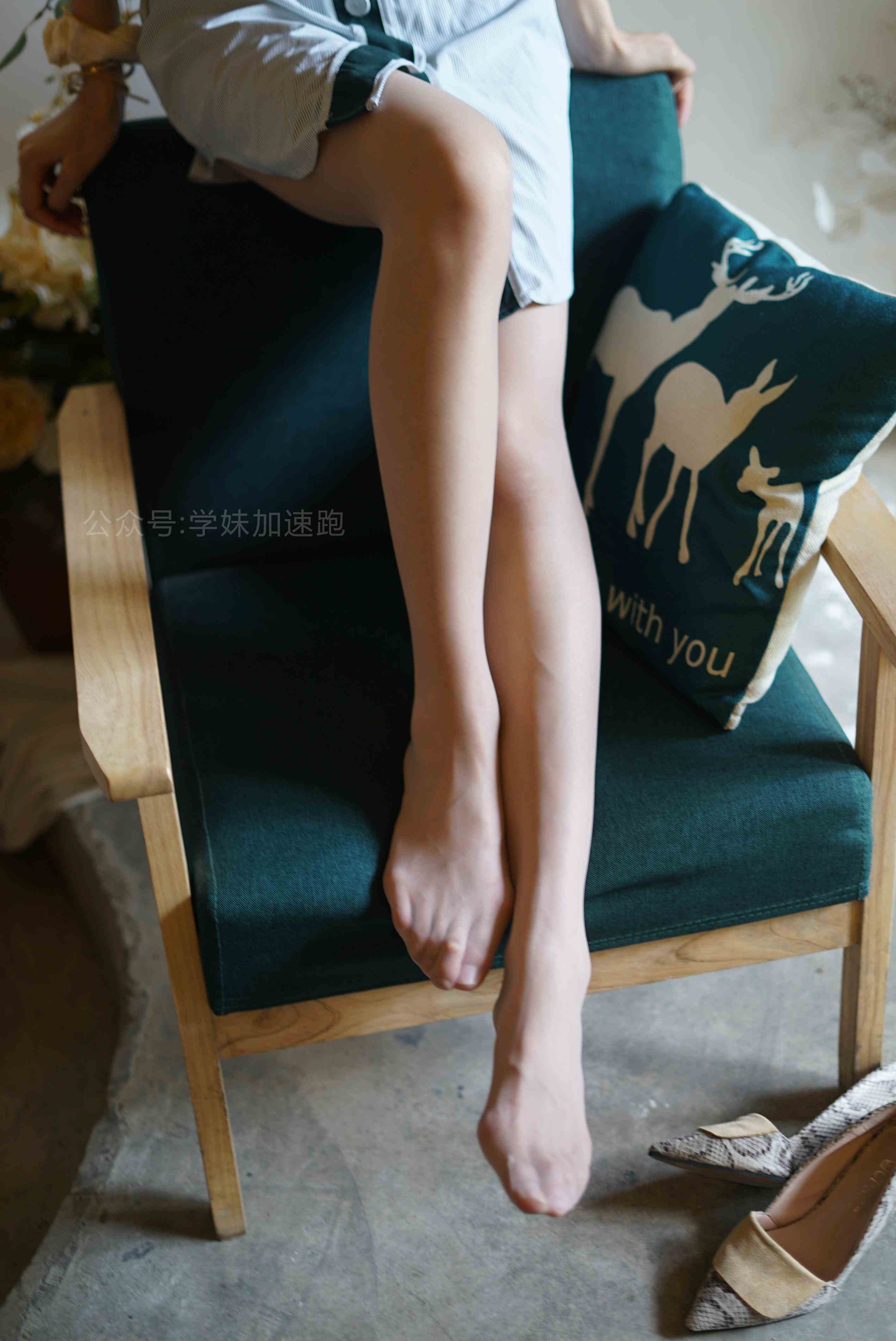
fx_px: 1864
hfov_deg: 27.0
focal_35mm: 50
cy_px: 670
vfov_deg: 39.6
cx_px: 448
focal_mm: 50
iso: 200
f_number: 2
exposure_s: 1/40
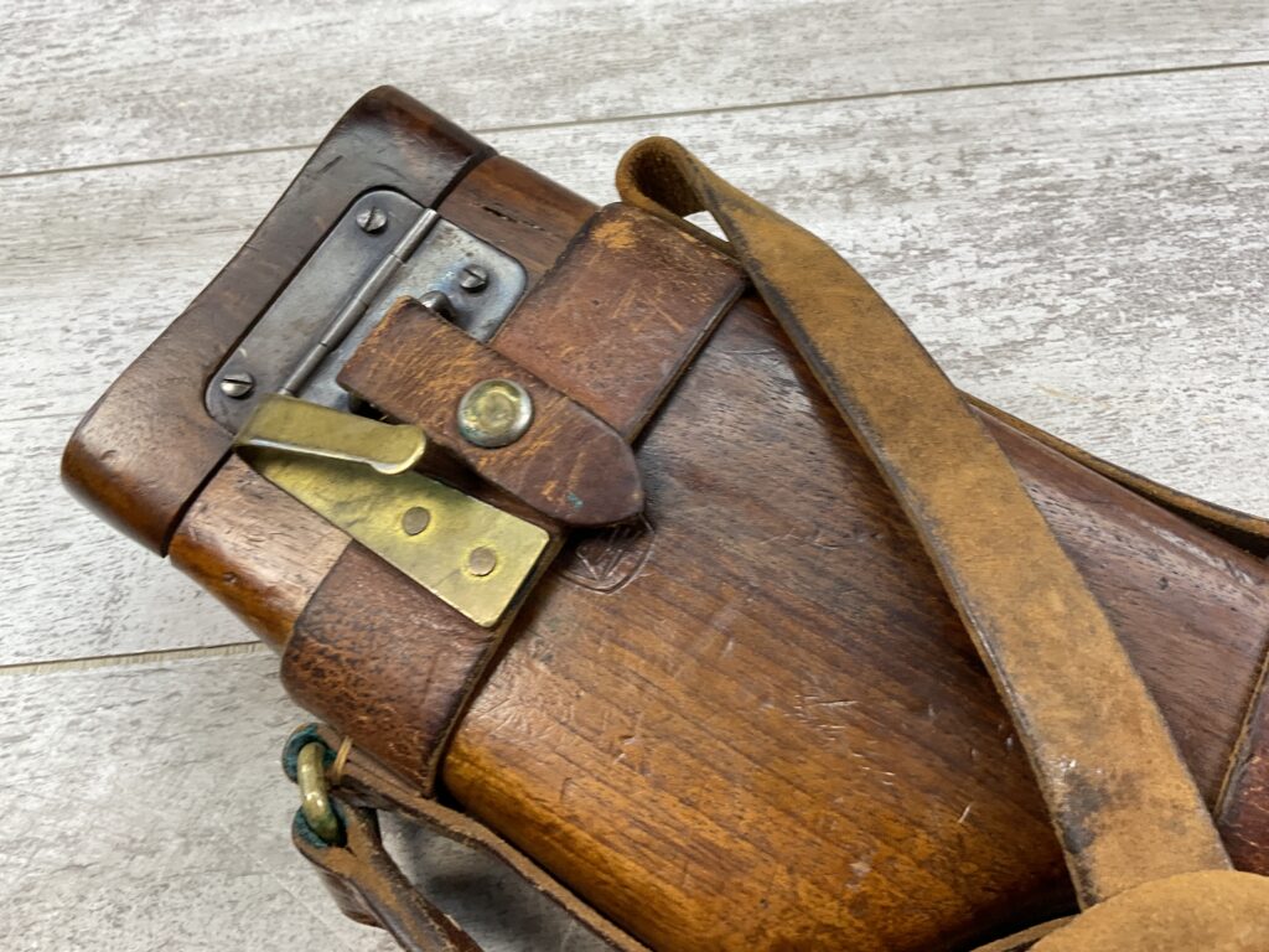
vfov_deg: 48.2
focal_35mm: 29
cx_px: 634
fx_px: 1063
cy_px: 476
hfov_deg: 61.7
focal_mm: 3
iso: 20
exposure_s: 1/120
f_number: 1.8
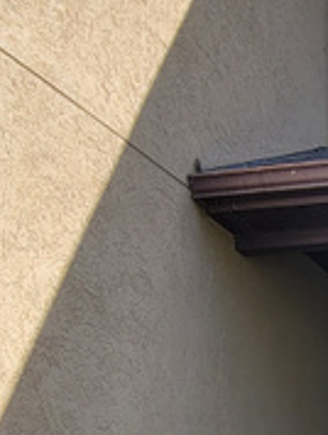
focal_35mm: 56
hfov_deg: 23.6
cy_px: 530
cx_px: 404
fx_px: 706
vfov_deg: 29.3
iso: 50
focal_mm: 2.2
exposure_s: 1/433
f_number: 2.2
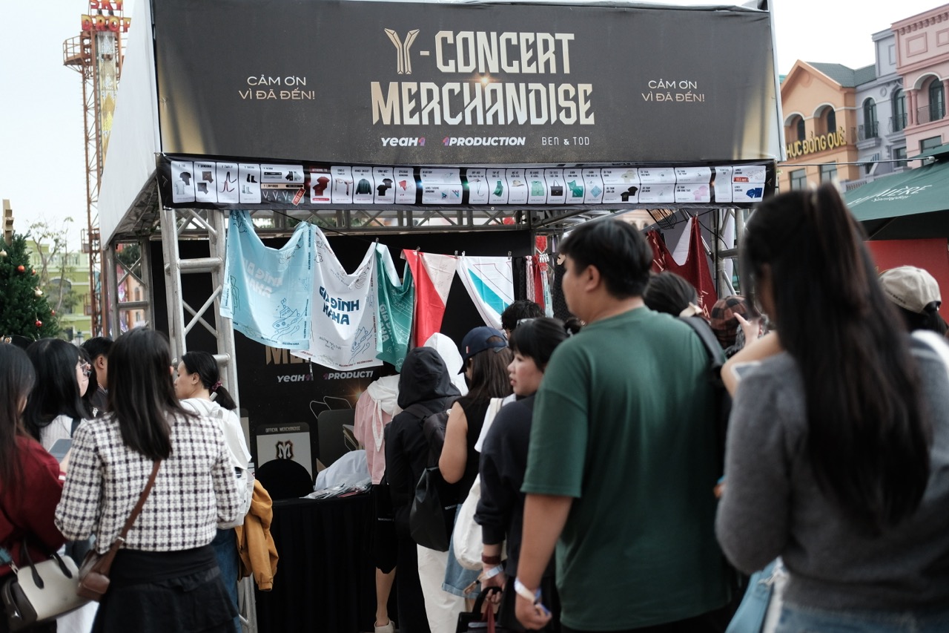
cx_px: 474
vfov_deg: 25.5
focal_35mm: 53
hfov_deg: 37.5
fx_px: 1397
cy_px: 316
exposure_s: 1/8000
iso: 1250
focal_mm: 35
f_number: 2
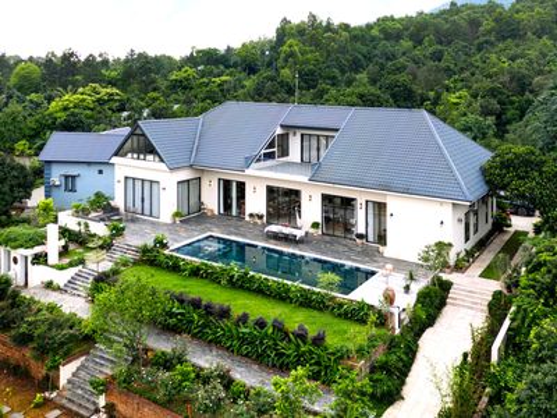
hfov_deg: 71.6
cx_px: 278
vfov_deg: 56.8
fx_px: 386
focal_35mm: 24
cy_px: 209
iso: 100
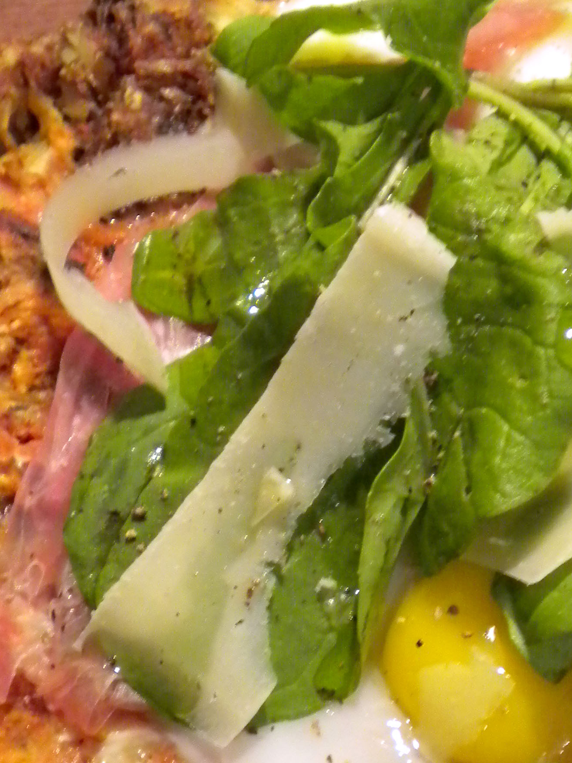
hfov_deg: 17.4
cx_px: 331
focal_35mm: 85
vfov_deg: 22.9
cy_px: 541
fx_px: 1873
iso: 400
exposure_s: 1/9.9
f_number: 3.5
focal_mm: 7.4
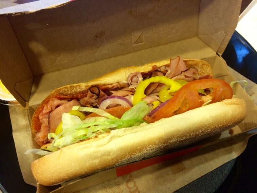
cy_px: 96
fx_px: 215
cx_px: 128
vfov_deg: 48.3
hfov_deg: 61.6
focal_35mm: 29
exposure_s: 1/30
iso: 100
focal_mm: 4.15
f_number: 2.2
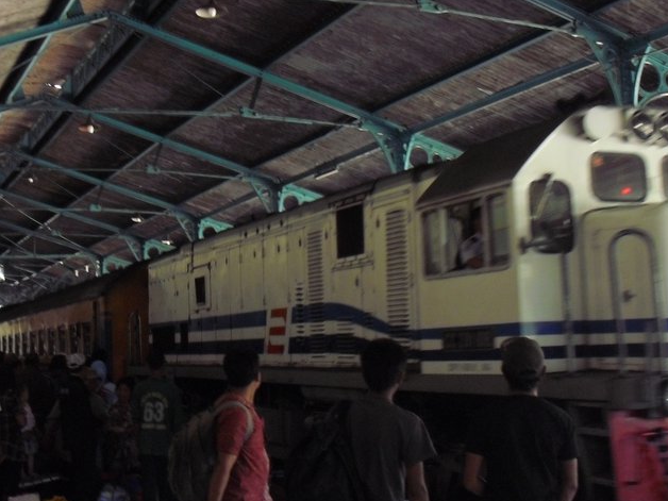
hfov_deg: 31.2
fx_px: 1196
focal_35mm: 62
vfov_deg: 23.6
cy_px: 270
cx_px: 339
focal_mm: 6.2
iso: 200
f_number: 2.8
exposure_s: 1/60
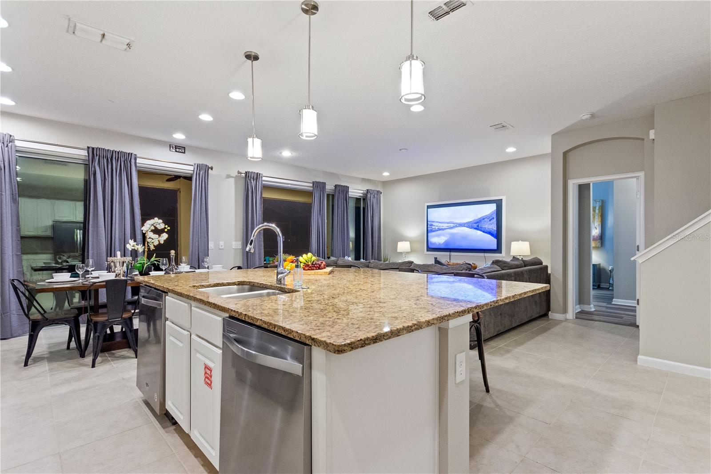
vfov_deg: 77.3
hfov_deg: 100.4
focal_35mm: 15
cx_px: 356
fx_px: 296
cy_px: 237
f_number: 4.5
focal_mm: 10
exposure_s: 1/20
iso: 800
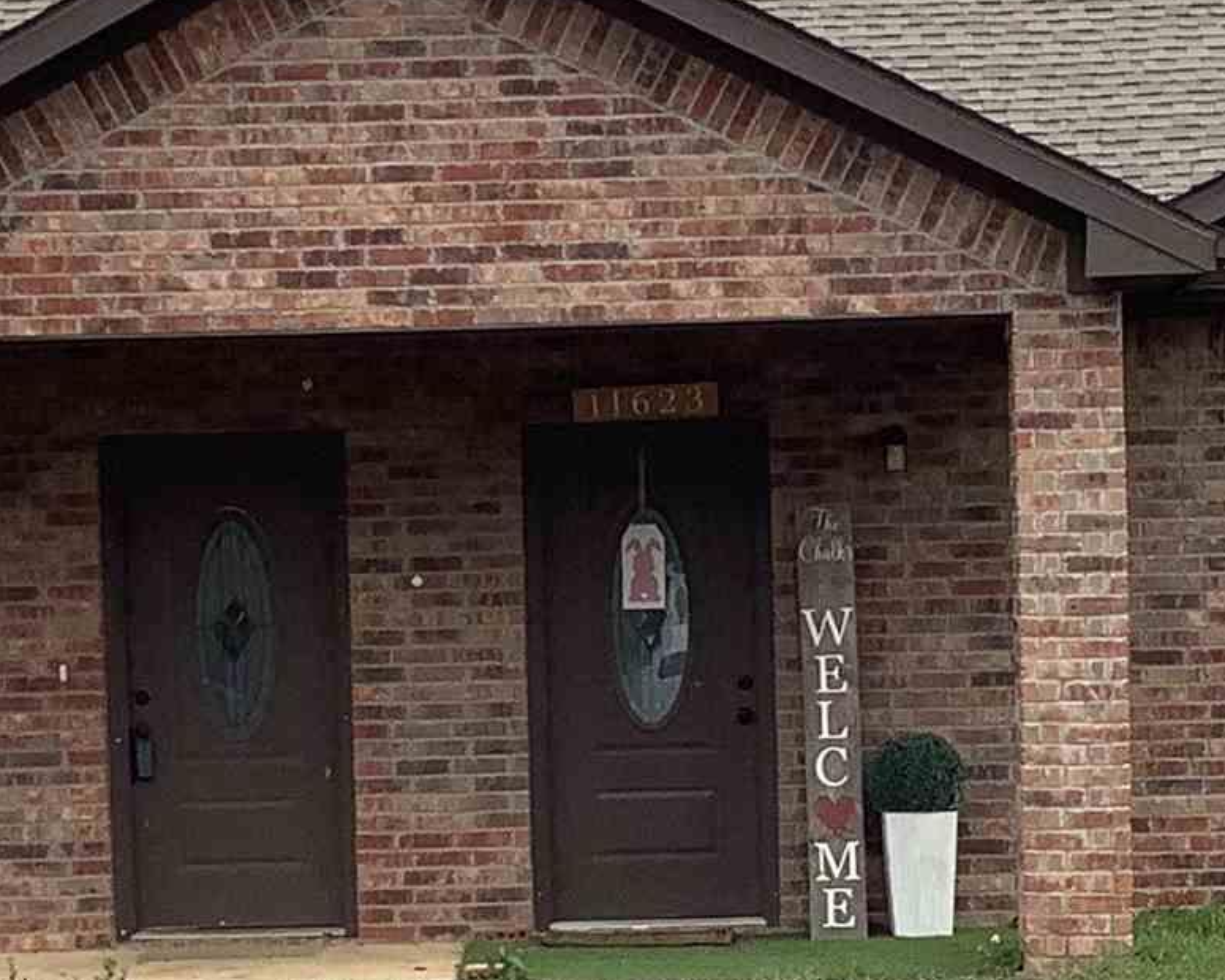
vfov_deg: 12.7
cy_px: 890
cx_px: 629
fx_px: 4351
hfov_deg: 16.0
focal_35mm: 120
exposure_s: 1/471
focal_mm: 3.3
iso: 25
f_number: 2.4
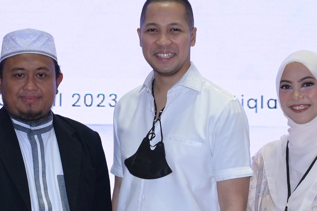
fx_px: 1443
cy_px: 138
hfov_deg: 12.5
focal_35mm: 164
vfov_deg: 8.4
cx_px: 129
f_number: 3.2
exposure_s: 1/160
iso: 640
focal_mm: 35
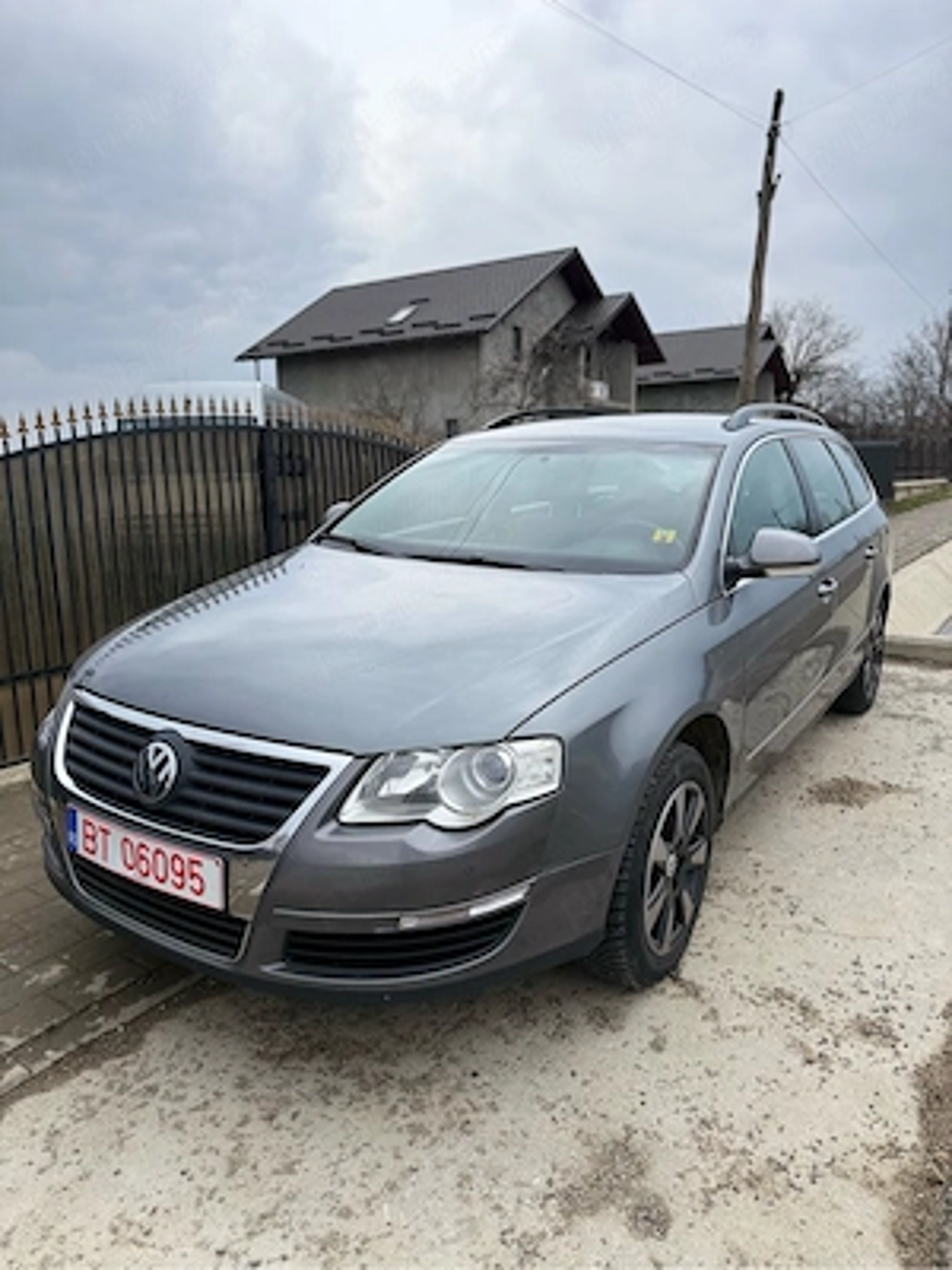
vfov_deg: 71.6
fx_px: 880
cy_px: 635
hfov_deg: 56.8
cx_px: 476
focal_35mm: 24
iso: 80
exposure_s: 1/3584
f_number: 1.78
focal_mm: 6.76
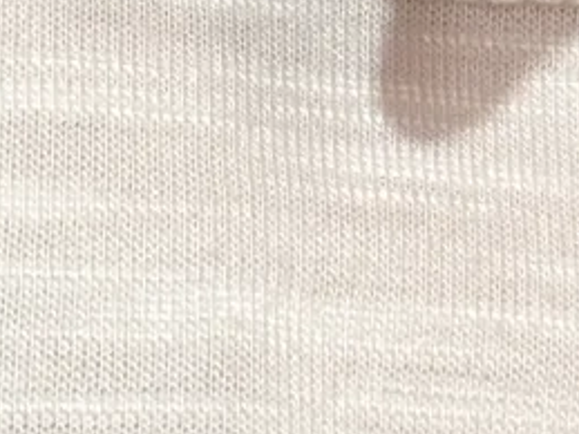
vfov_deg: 5.5
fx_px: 4464
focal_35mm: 267
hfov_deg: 7.4
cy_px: -235
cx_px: 255
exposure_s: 1/40
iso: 250
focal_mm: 6.76
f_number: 1.78
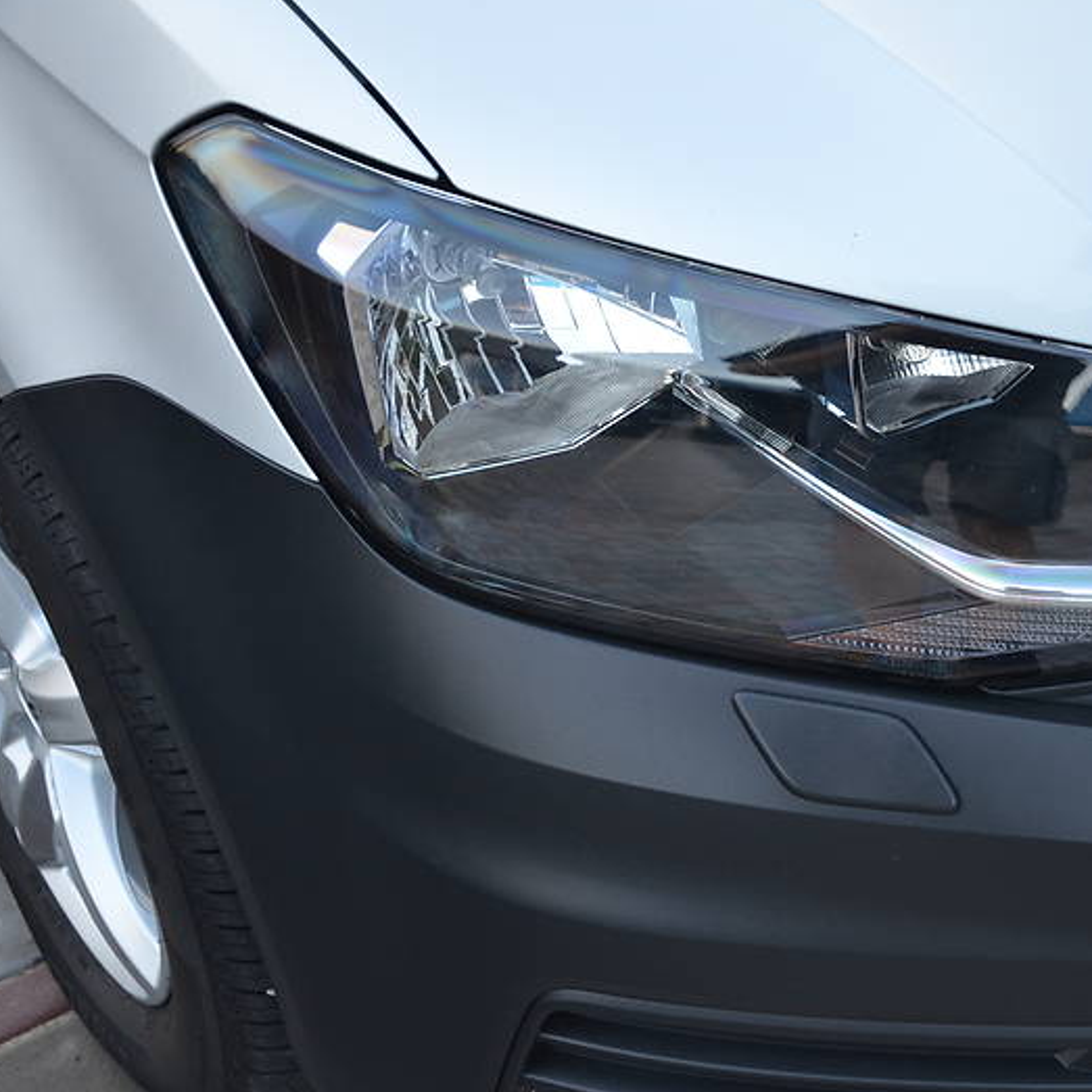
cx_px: 821
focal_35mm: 74
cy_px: 545
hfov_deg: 23.1
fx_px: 2641
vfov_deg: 23.4
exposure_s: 1/60
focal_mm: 38
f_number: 4.5
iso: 500
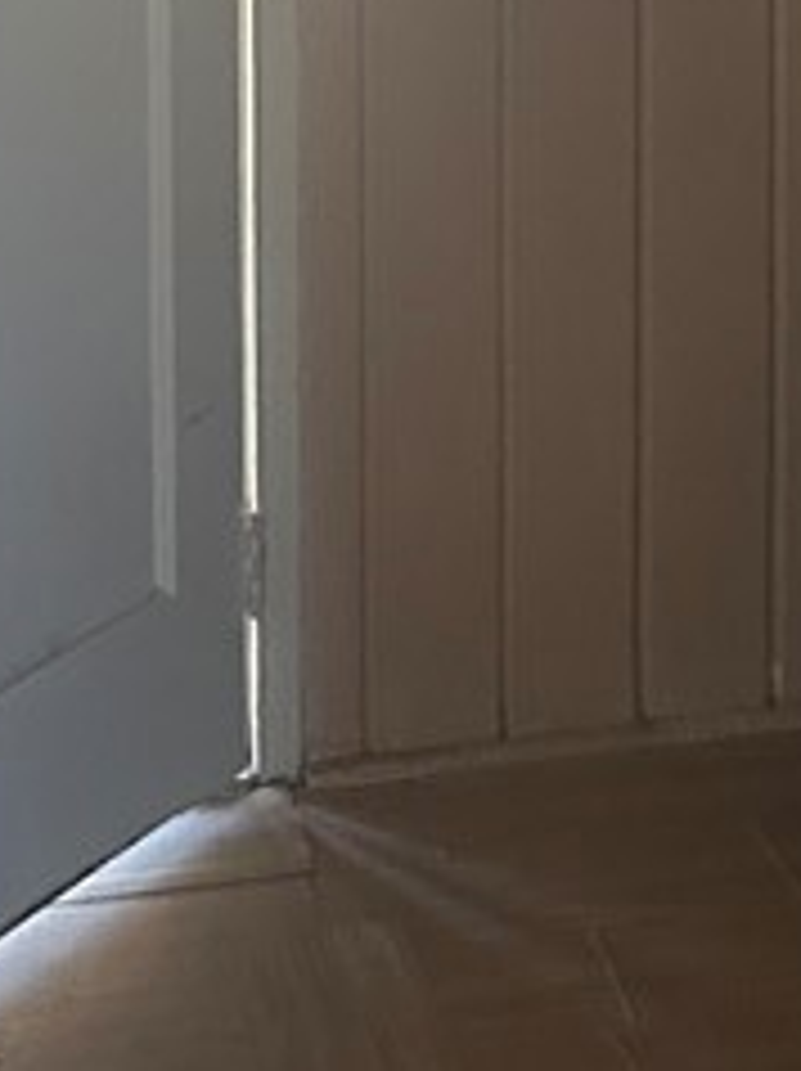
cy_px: -320
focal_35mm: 112
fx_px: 3462
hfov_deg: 13.1
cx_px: 724
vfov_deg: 16.6
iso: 400
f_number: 1.5
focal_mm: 5.7
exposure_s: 1/60
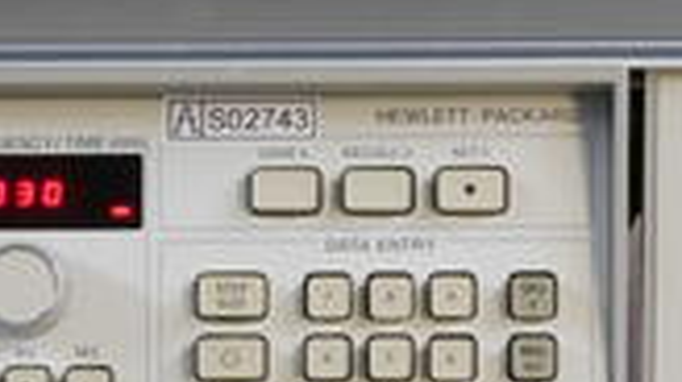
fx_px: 6253
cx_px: 91
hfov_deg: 6.2
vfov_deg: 3.5
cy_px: 365
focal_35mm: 346
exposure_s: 1/1.3
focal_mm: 65
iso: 800
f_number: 22
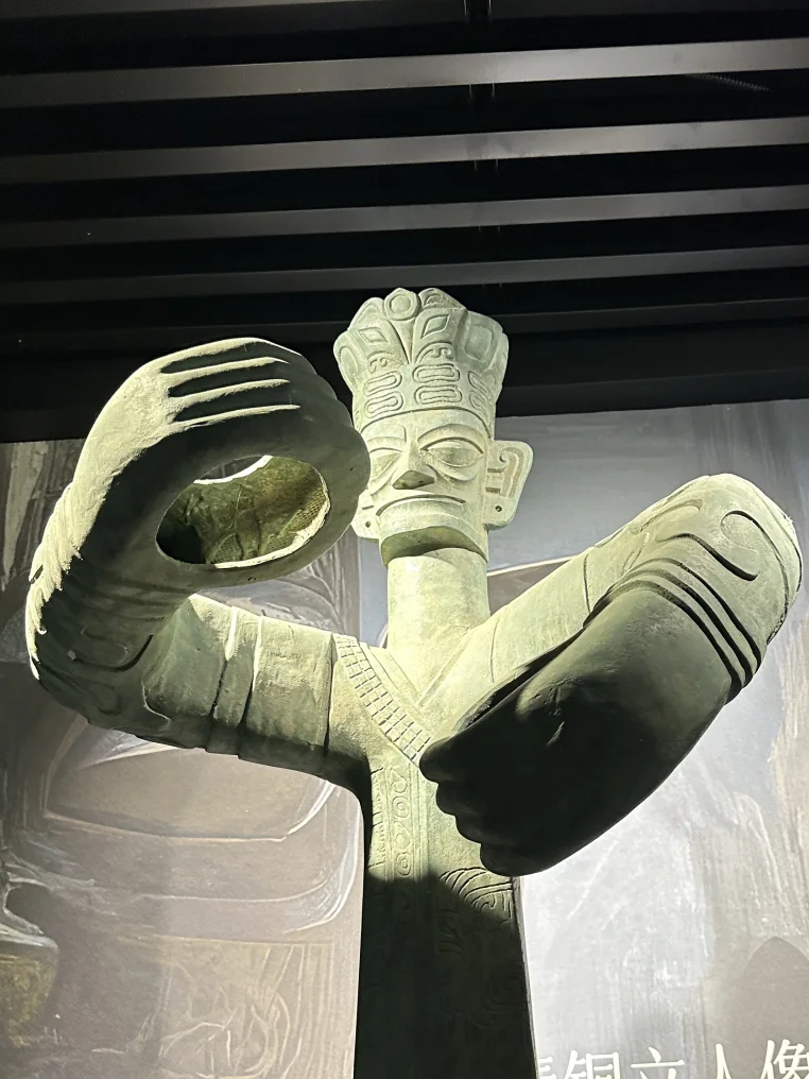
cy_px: 628
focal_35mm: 34
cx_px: 514
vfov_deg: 53.7
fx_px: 1059
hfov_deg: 41.4
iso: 400
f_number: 1.78
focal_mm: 6.86
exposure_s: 1/50
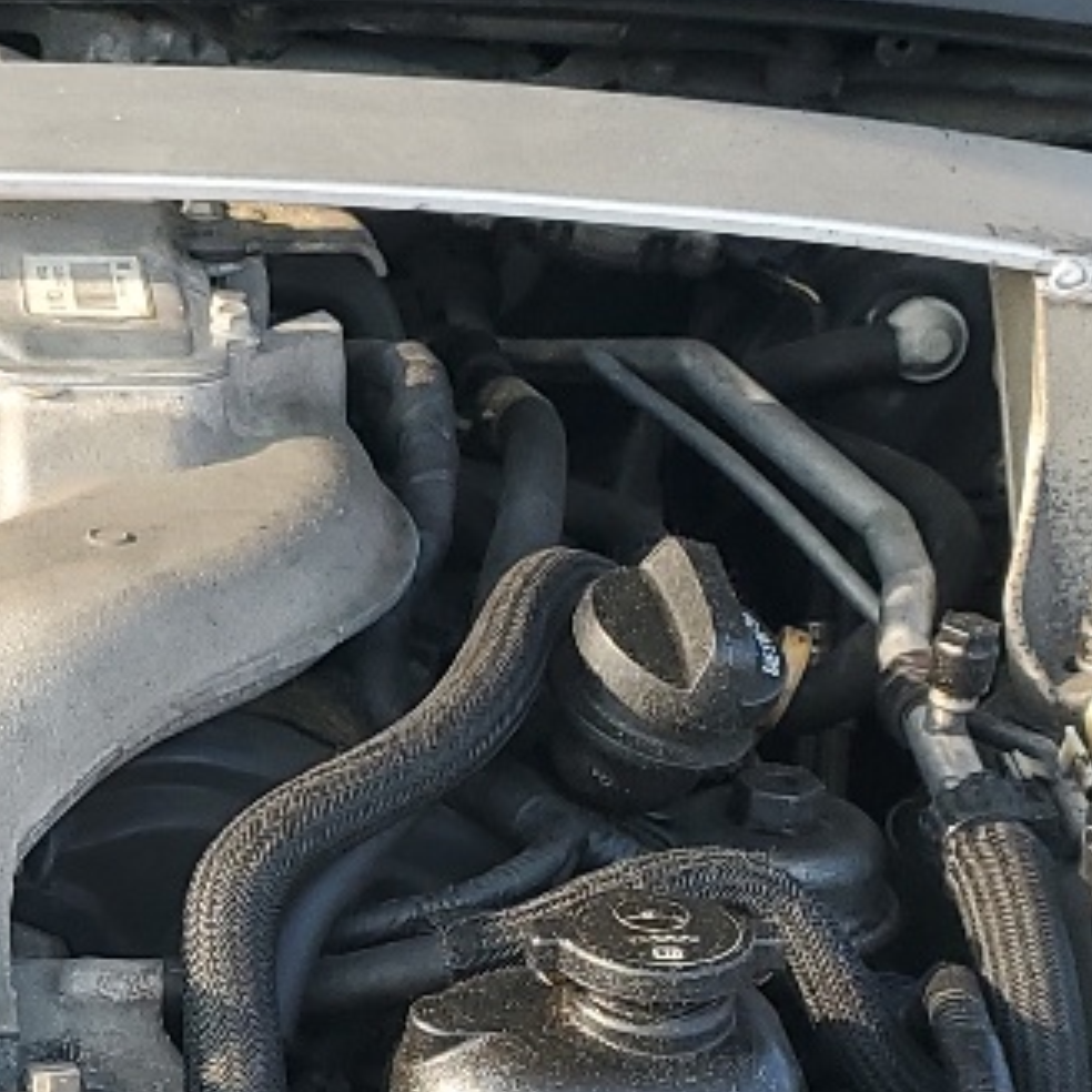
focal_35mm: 112
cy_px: 1025
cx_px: -97
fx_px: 3997
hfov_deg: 15.2
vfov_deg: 15.3
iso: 50
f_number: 1.5
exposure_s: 1/385
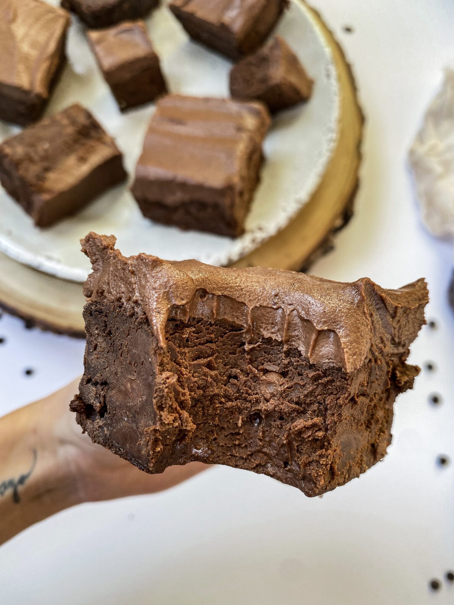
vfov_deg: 67.3
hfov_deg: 53.1
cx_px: 227
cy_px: 302
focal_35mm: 26
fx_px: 455
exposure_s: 1/120
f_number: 1.8
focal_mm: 4.25
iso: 50
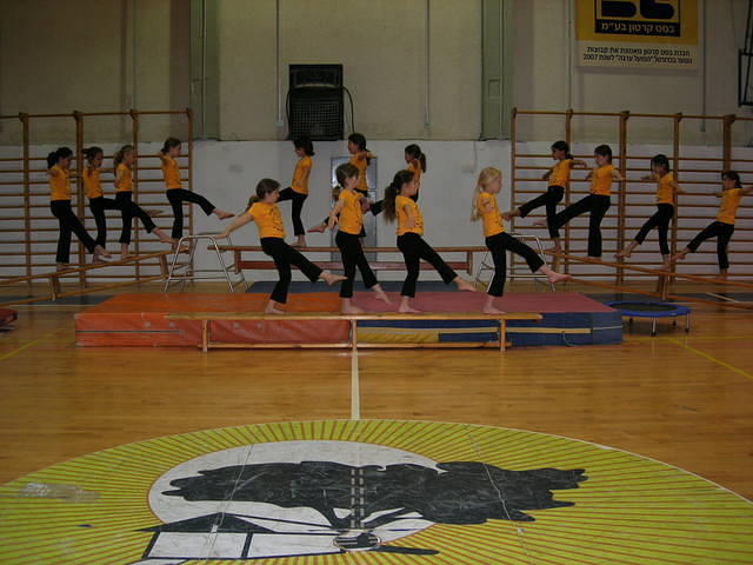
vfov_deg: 37.7
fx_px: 827
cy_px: 282
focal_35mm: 38
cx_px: 376
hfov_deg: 49.0
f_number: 2.8
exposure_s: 1/60.1
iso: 88
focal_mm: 7.8
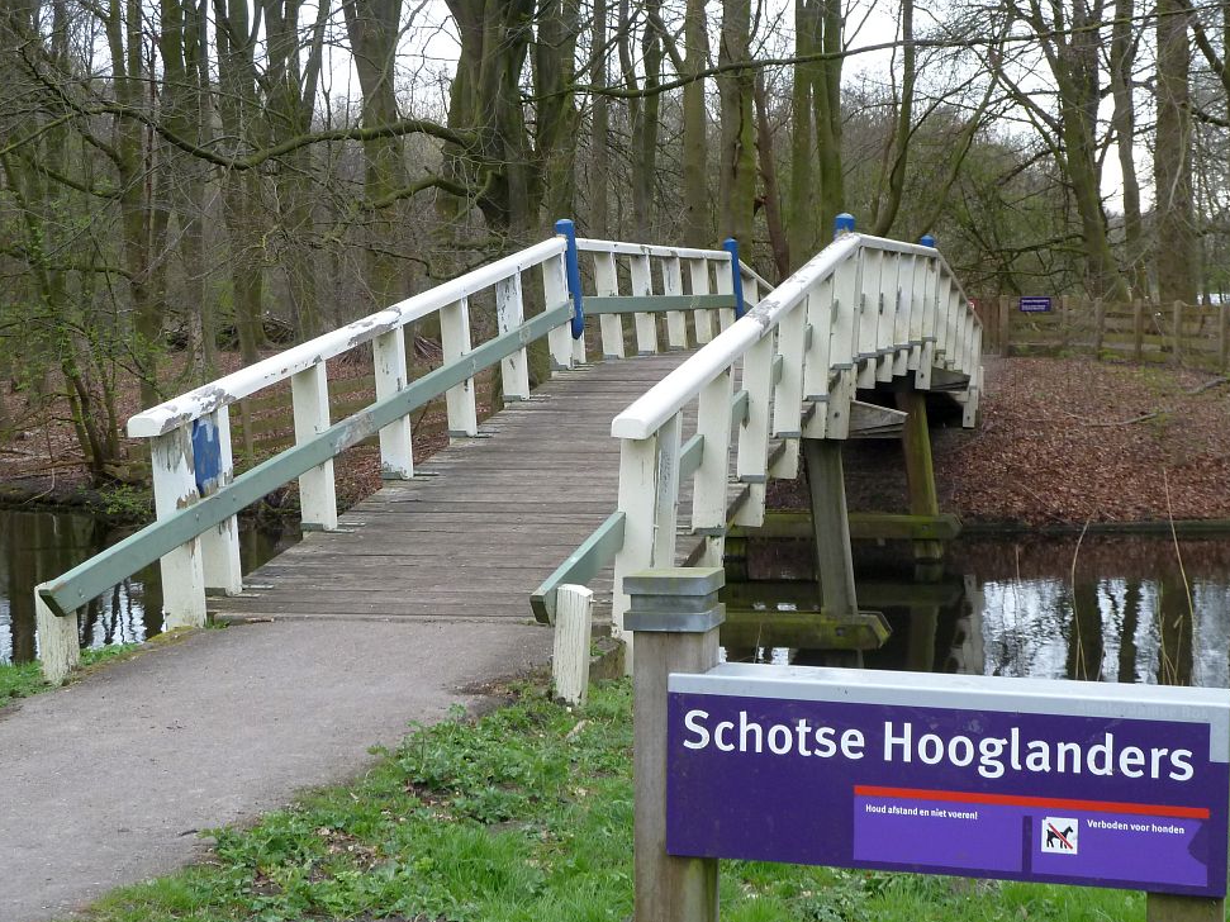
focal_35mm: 58
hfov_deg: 33.2
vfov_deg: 25.2
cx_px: 638
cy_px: 453
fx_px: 2061
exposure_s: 1/30
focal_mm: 9.1
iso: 160
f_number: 3.9
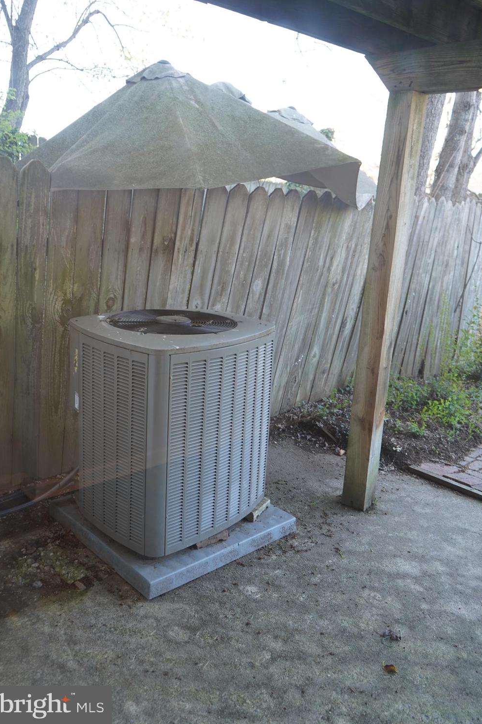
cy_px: 351
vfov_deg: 61.9
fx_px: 602
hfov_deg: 43.6
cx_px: 240
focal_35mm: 30
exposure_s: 1/60
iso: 250
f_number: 4
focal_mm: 29
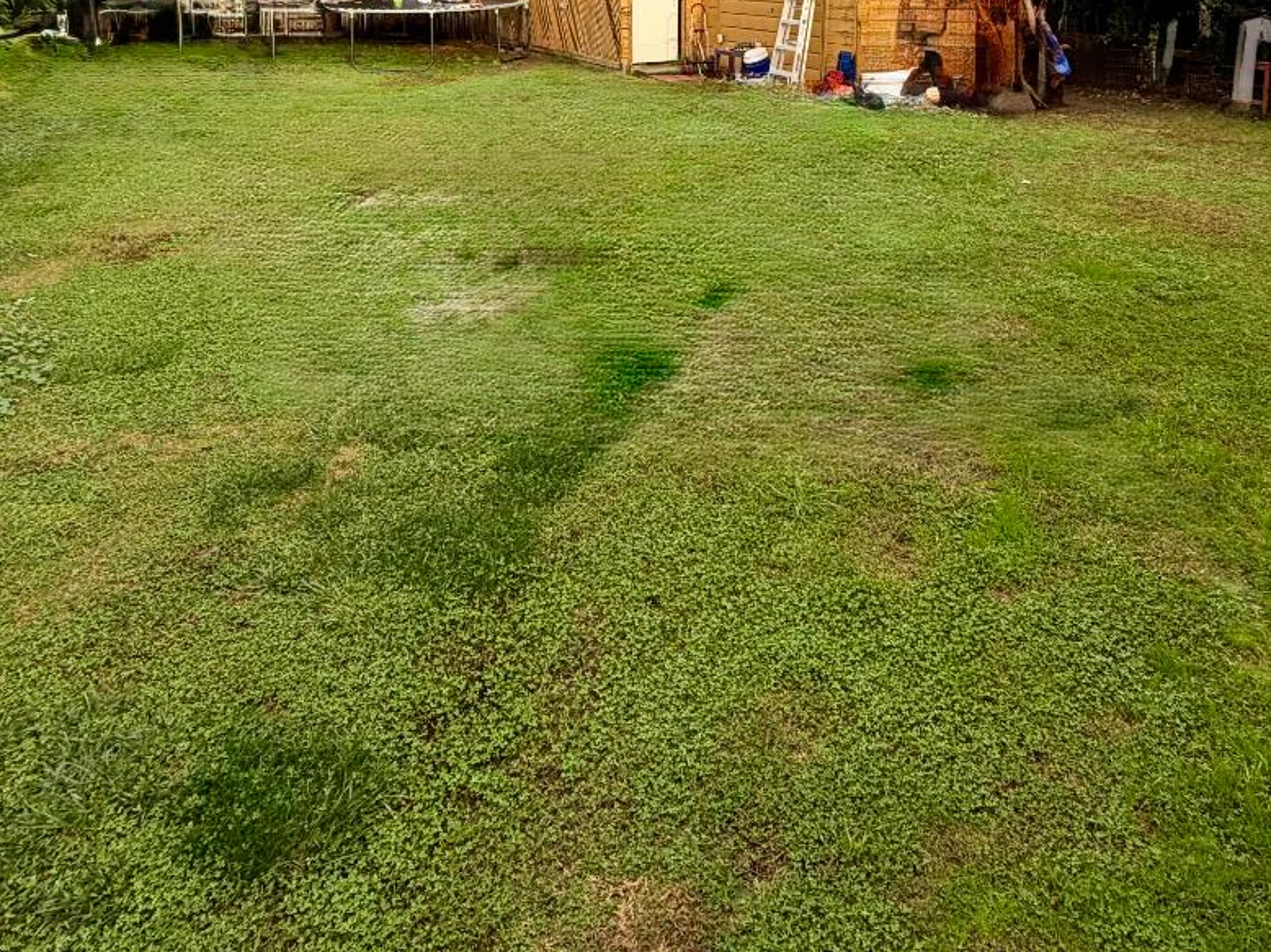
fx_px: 991
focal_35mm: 27
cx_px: 709
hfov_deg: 65.1
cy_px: 37
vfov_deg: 44.9
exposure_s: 1/252
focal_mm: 2.22
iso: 40
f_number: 2.2
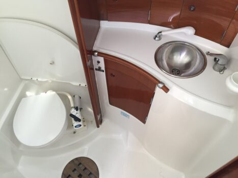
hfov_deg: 61.7
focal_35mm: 29
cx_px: 119
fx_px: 199
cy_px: 89
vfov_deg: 48.2
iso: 40
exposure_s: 1/33
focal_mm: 4.15
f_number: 2.2
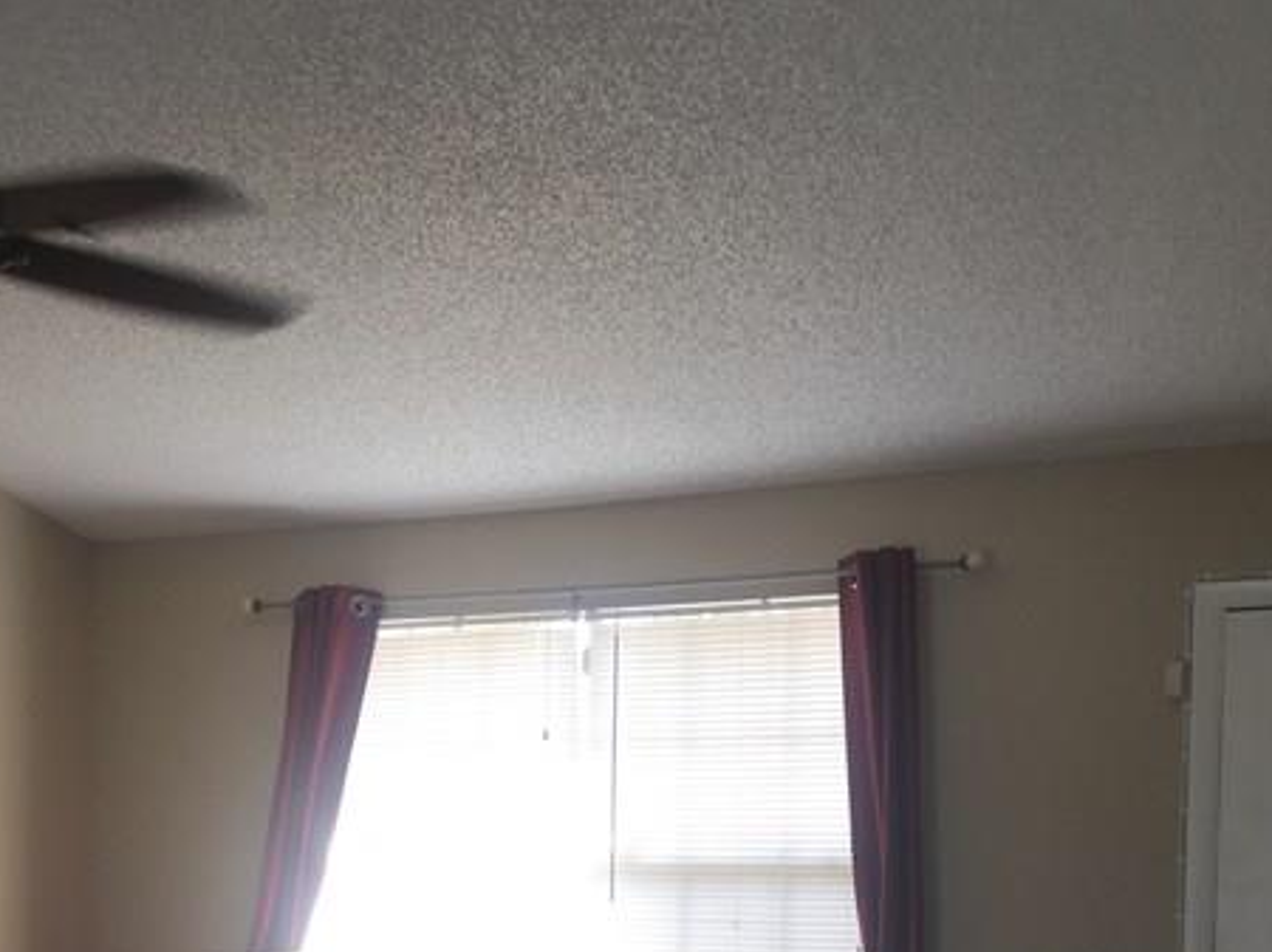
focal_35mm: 66
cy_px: 989
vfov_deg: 21.3
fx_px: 2424
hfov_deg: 28.4
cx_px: 155
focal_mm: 4.15
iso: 25
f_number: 2.2
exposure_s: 1/40
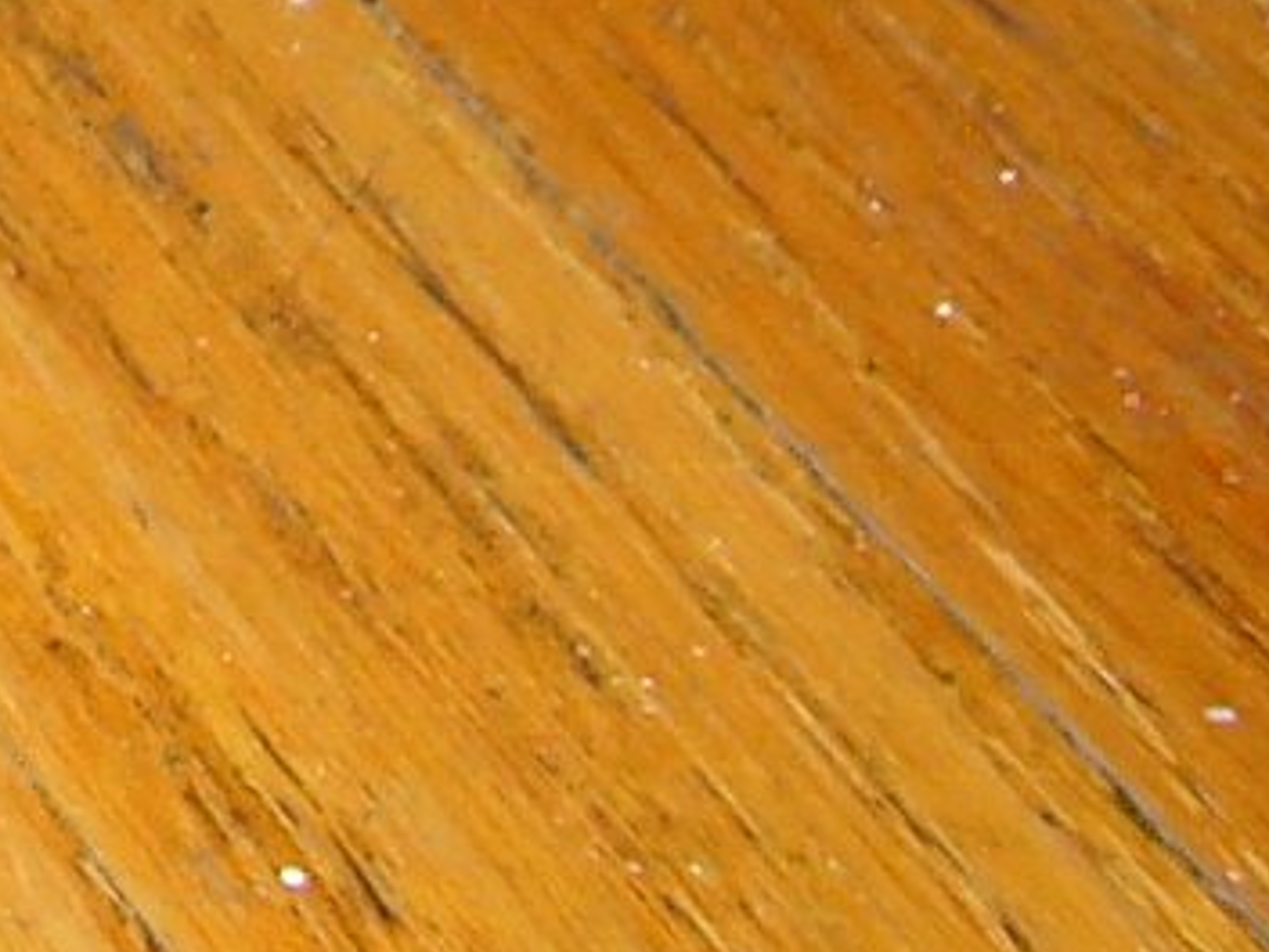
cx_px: -1575
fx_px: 8395
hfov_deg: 8.1
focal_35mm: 229
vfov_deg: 6.0
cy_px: -2037
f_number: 2.8
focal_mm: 5.8
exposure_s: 1/60
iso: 100
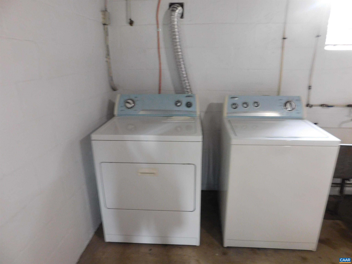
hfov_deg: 73.9
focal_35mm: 23
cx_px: 176
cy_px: 132
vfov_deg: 58.9
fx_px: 234
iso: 400
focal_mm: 4
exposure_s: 1/20
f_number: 3
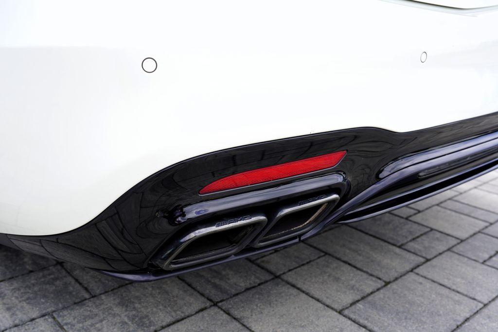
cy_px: 166
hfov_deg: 54.4
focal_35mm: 35
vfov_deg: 37.9
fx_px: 484
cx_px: 249
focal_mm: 35
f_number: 7.1
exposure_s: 1/100
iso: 100
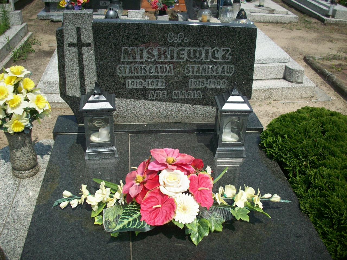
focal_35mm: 37
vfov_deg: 38.7
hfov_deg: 50.1
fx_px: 371
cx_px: 174
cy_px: 130
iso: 80
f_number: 5.6
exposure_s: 1/601
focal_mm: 6.2
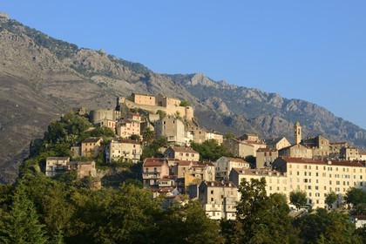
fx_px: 712
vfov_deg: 19.5
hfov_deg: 28.8
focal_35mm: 70
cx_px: 183
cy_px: 122
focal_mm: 70
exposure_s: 1/200
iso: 200
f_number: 11
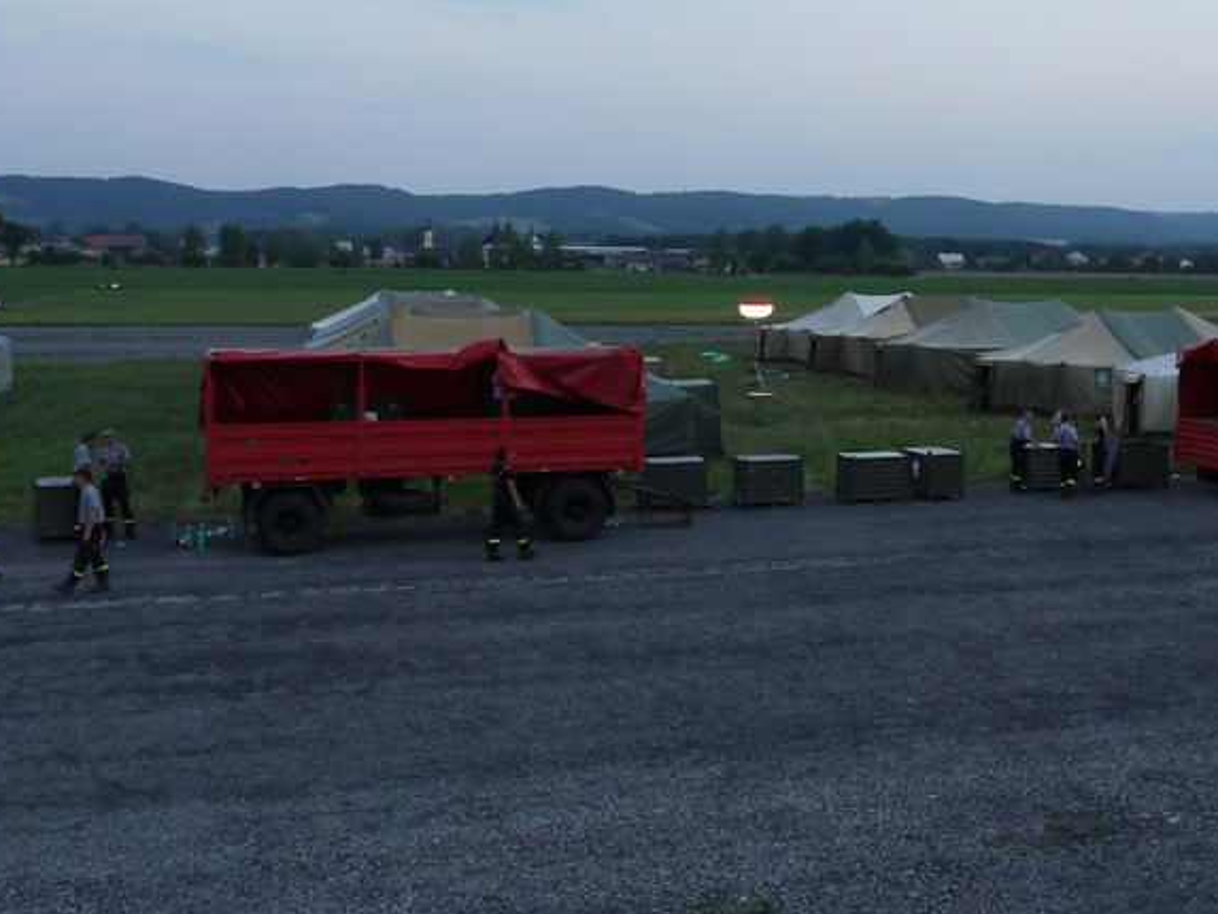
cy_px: 373
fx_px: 1549
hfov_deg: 42.3
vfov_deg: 32.8
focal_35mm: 44
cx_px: 827
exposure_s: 1/30
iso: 200
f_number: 7.1
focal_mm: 14
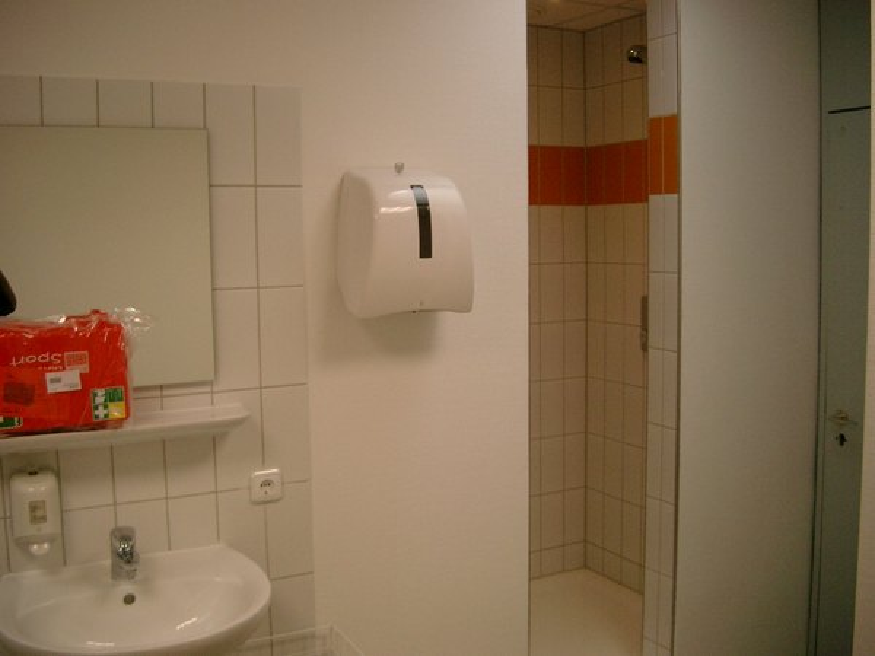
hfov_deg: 50.1
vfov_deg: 38.7
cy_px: 328
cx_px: 438
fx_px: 935
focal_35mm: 37
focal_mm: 7.6
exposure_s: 1/160
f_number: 2.6
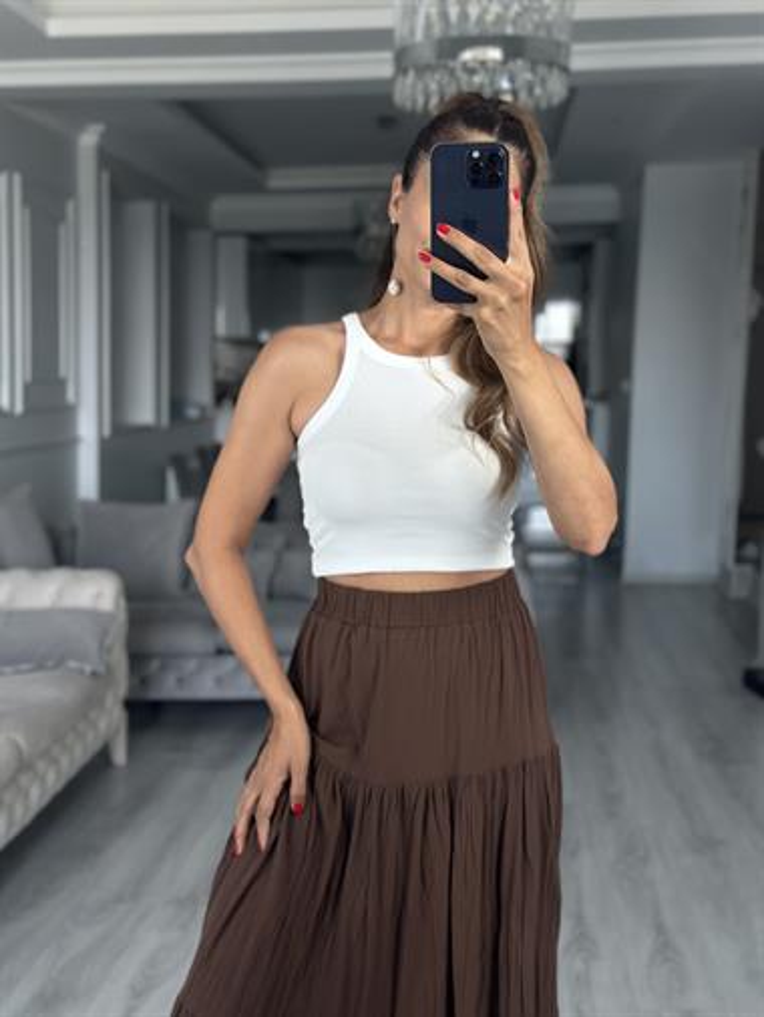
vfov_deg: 39.6
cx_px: 382
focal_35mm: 48
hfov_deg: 30.3
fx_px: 1411
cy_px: 508
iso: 125
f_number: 1.78
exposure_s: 1/146
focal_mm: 6.86
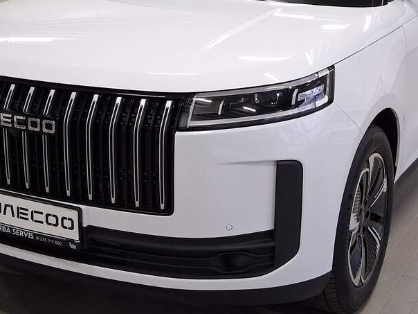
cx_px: 219
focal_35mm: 62
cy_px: 93
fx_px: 749
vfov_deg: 23.5
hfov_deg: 31.2
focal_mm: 3.98
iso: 250
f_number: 1.8
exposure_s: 1/100
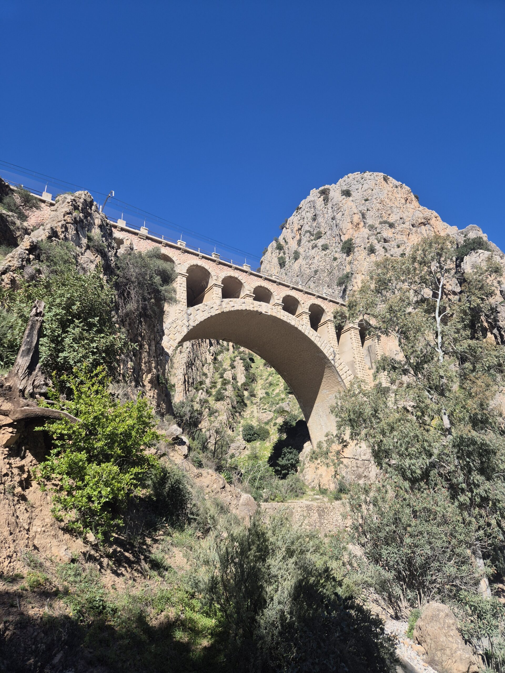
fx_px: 447
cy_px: 336
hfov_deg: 58.9
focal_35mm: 23
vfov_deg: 73.9
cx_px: 252
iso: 25
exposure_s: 1/1596
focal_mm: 5.4
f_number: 1.8
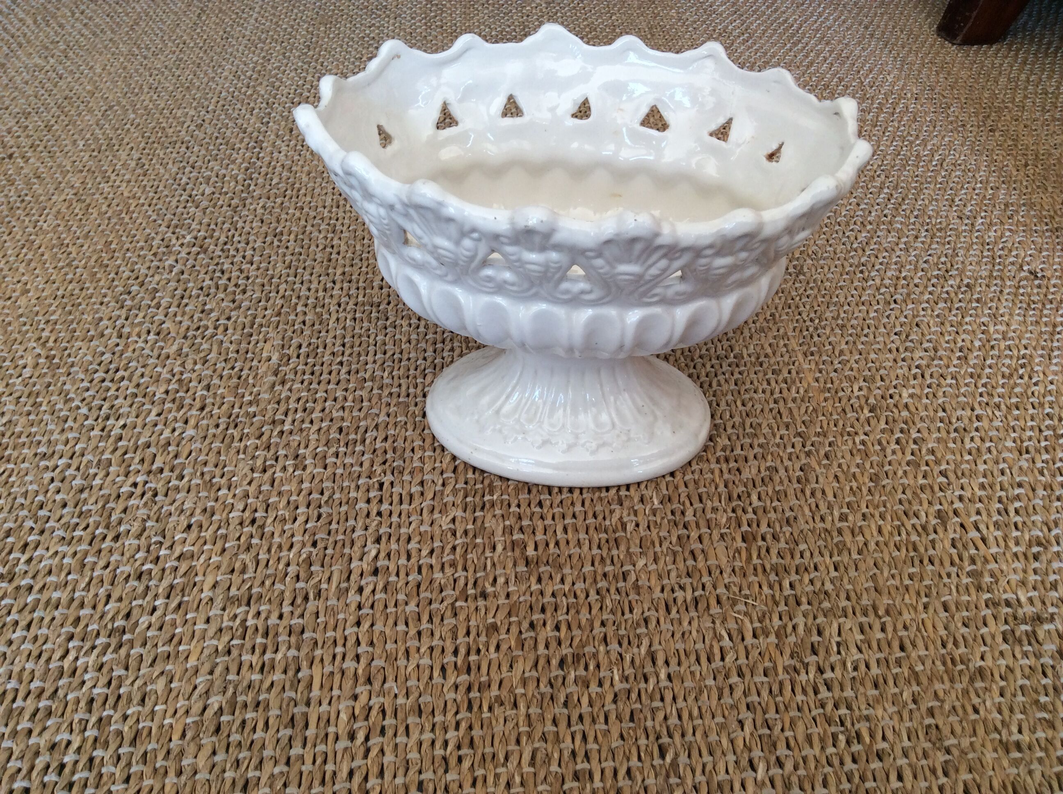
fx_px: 981
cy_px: 397
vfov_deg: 44.1
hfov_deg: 56.9
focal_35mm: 32
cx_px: 532
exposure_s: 1/33
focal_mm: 3.3
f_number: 2.4
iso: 40
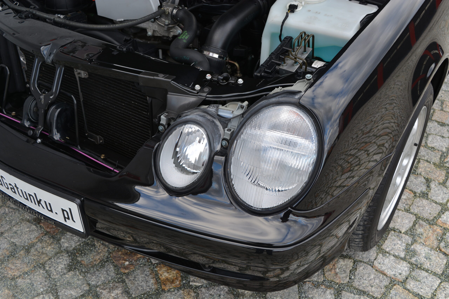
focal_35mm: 38
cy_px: 150
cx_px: 224
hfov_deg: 51.3
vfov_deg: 35.5
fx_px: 468
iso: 140
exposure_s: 1/60
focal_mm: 25
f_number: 5.6
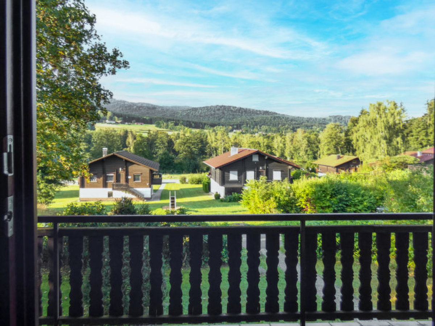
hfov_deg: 81.7
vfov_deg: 66.0
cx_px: 218
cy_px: 163
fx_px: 251
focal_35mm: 20
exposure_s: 1/100
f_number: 2.8
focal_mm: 3.6
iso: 80
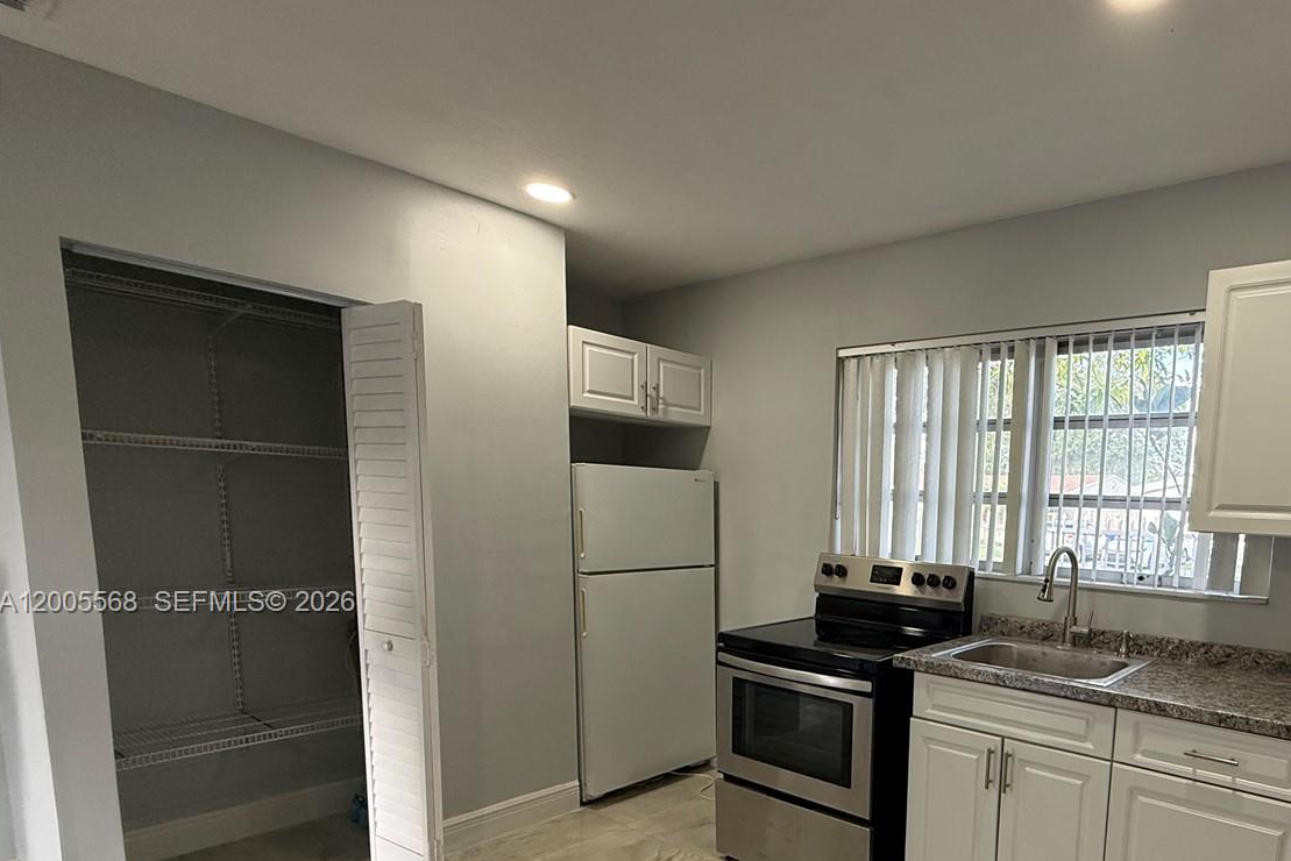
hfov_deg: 76.8
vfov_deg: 57.6
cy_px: 604
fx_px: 753
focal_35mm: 21
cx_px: 924
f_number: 2.2
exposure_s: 1/99
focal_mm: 2.22
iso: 160
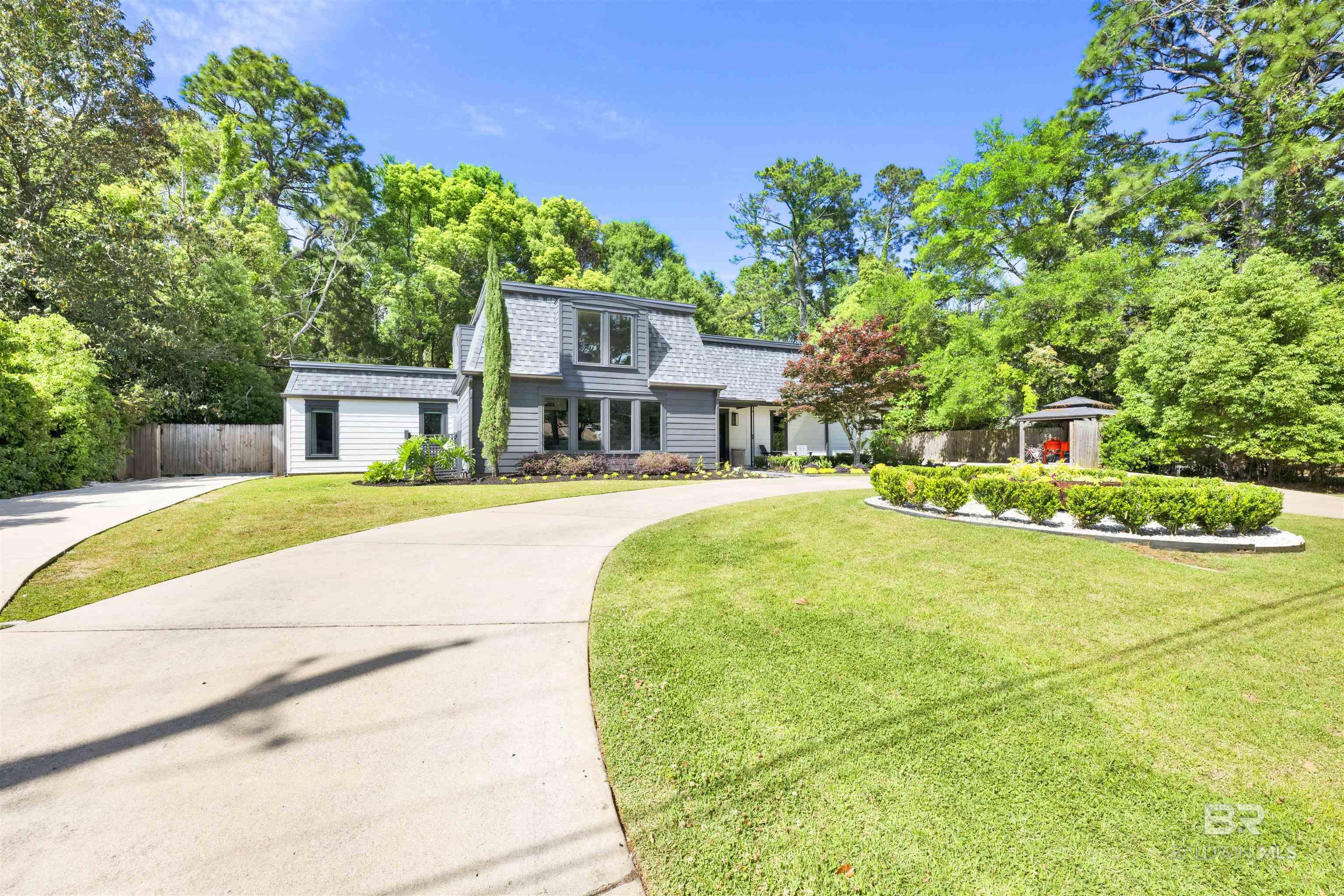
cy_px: 448
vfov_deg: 81.2
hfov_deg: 104.3
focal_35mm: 14
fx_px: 523
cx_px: 672
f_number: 11
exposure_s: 1/320
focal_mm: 14
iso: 400
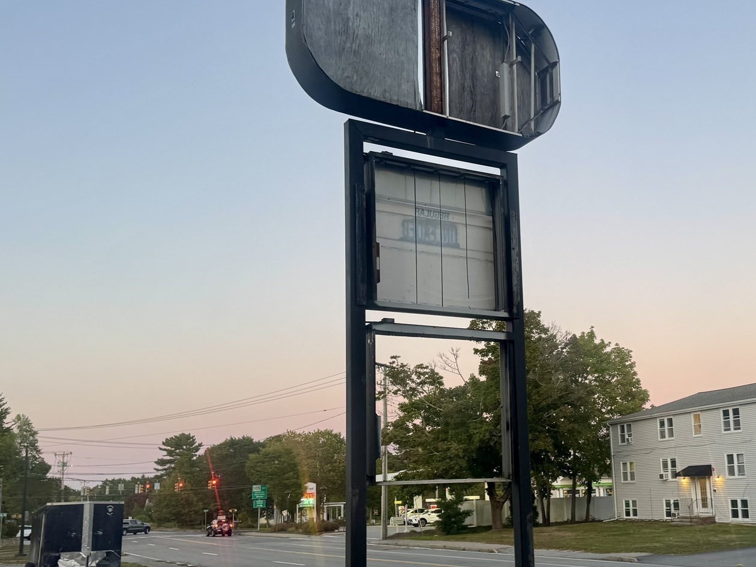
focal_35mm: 39
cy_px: 347
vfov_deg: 36.6
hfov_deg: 47.1
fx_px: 852
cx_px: 500
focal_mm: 6.76
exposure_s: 1/121
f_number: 1.78
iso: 80
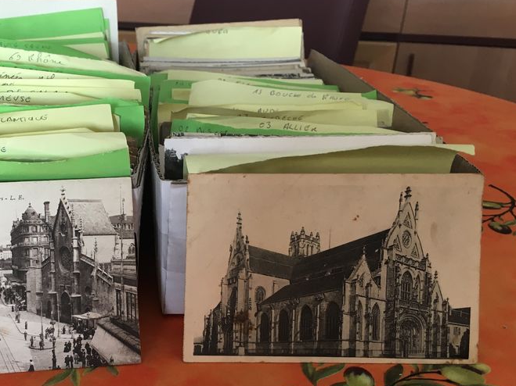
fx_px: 656
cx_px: 139
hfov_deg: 41.9
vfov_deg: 32.7
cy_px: 247
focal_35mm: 44
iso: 80
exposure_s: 1/33
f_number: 2.2
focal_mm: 4.15
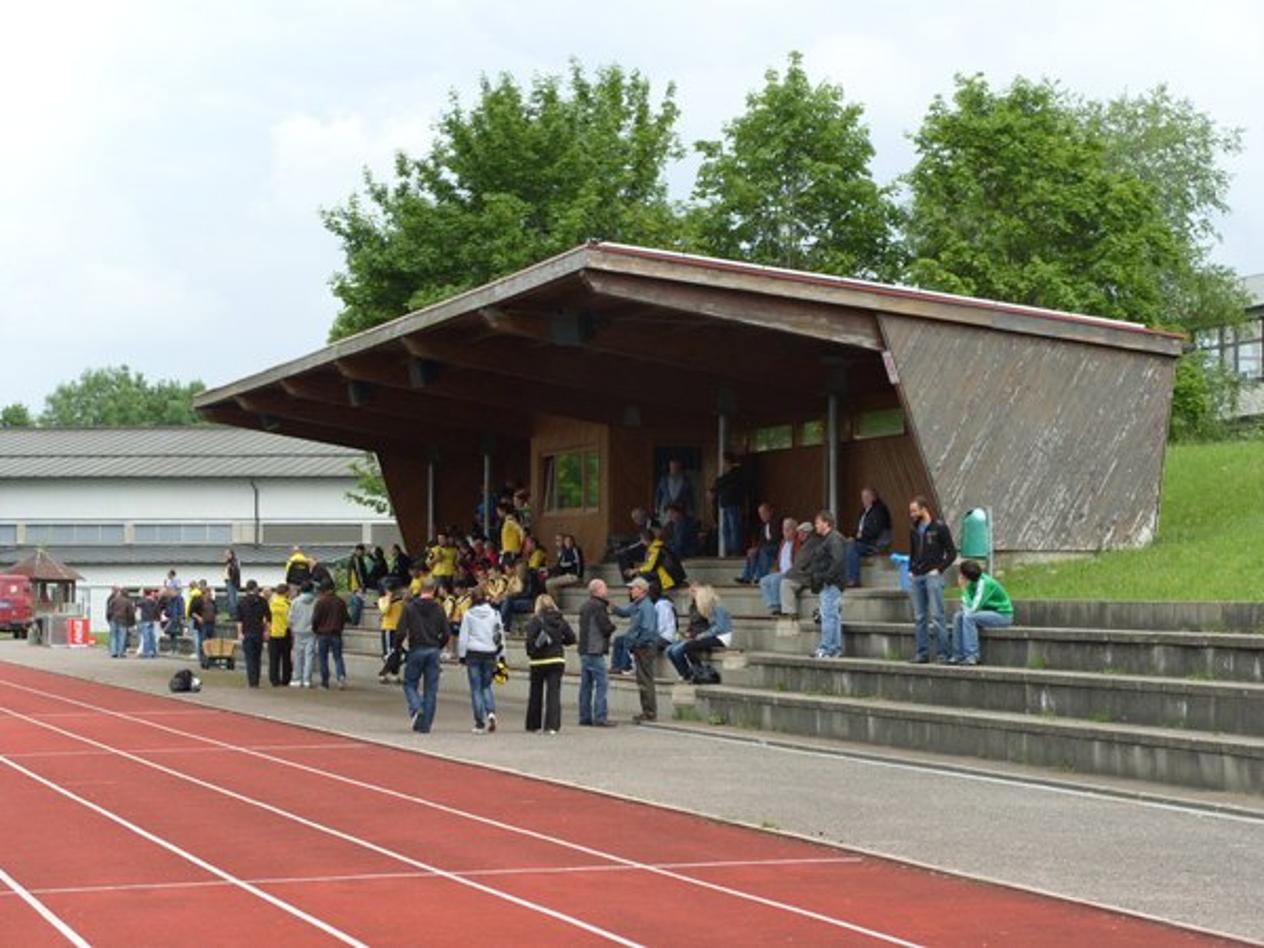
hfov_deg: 23.0
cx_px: 632
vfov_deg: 17.4
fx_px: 3104
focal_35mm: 85
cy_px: 474
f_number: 4.8
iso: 80
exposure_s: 1/250
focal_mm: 18.9
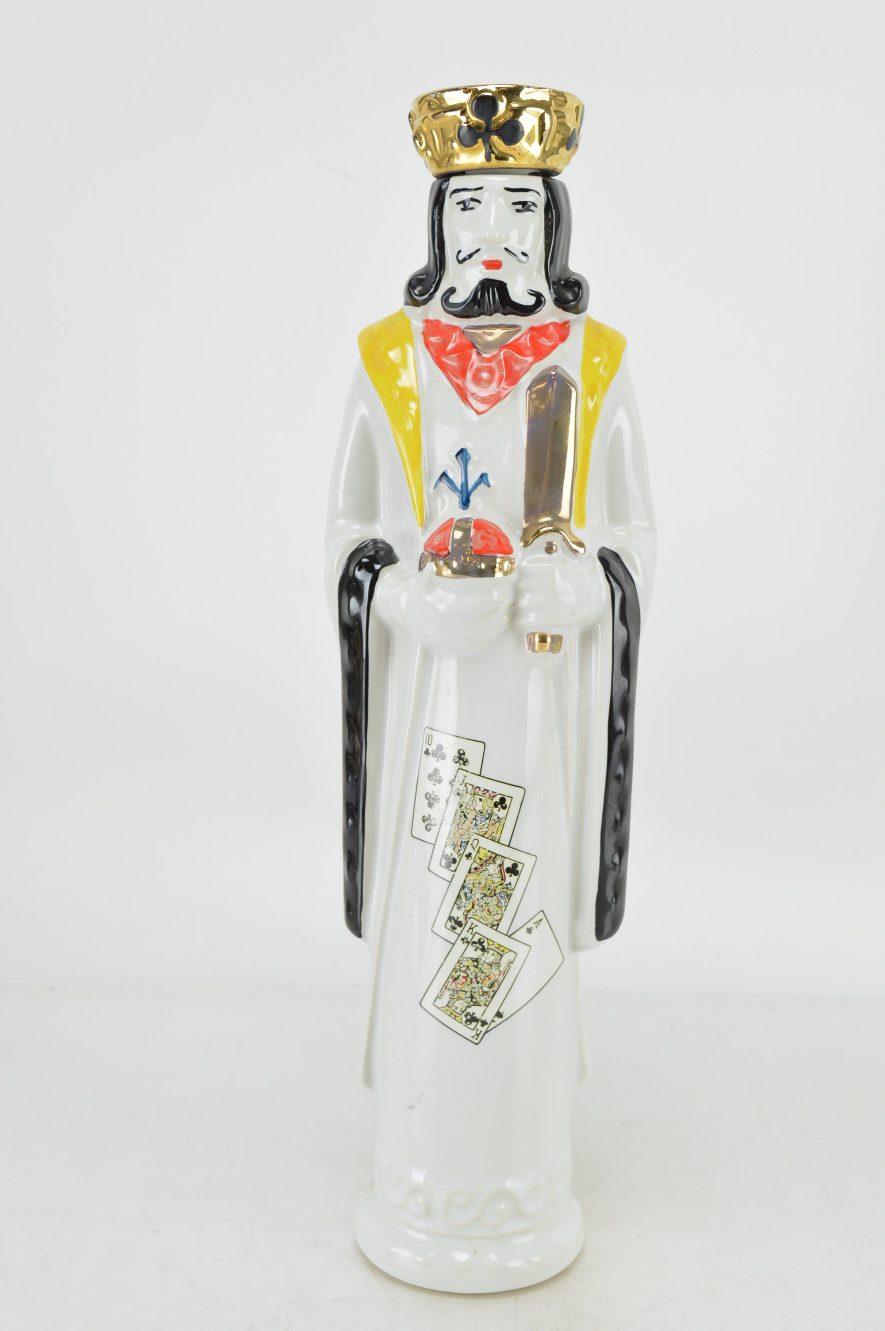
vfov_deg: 41.1
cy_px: 666
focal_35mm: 48
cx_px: 442
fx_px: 1773
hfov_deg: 28.0
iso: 800
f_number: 6.3
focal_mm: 32
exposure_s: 1/80
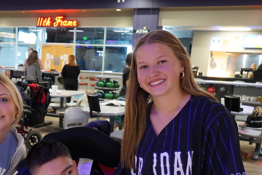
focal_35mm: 51
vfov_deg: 25.6
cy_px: 158
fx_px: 371
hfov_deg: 38.0
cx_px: 68
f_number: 7.1
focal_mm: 28
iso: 5000
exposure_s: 1/30
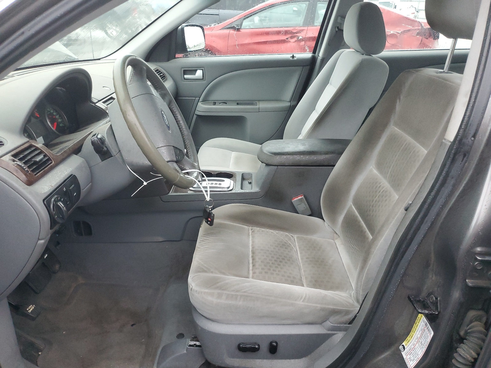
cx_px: 246
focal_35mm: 26
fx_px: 369
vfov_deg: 53.1
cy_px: 184
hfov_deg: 67.3
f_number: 1.5
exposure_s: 1/60.2
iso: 264
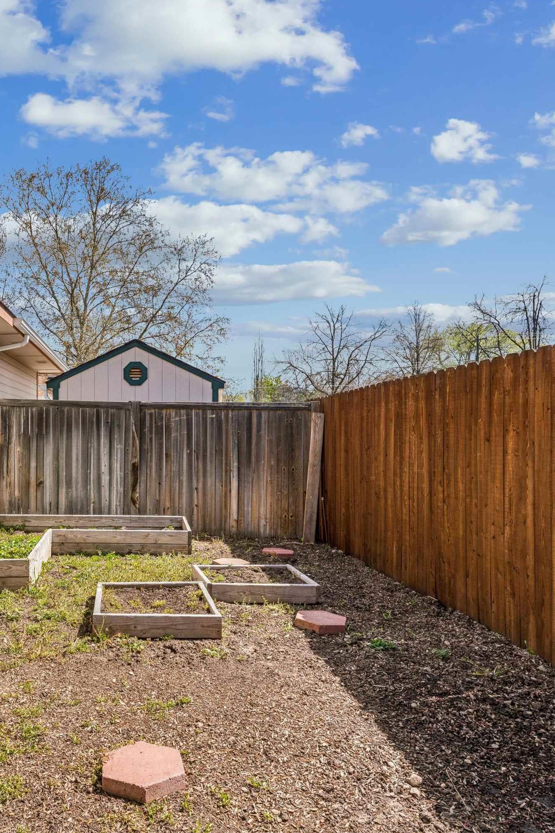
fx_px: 601
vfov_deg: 69.4
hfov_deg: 47.1
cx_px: 118
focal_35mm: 26
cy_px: 420
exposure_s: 1/320
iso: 400
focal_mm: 17
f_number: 13
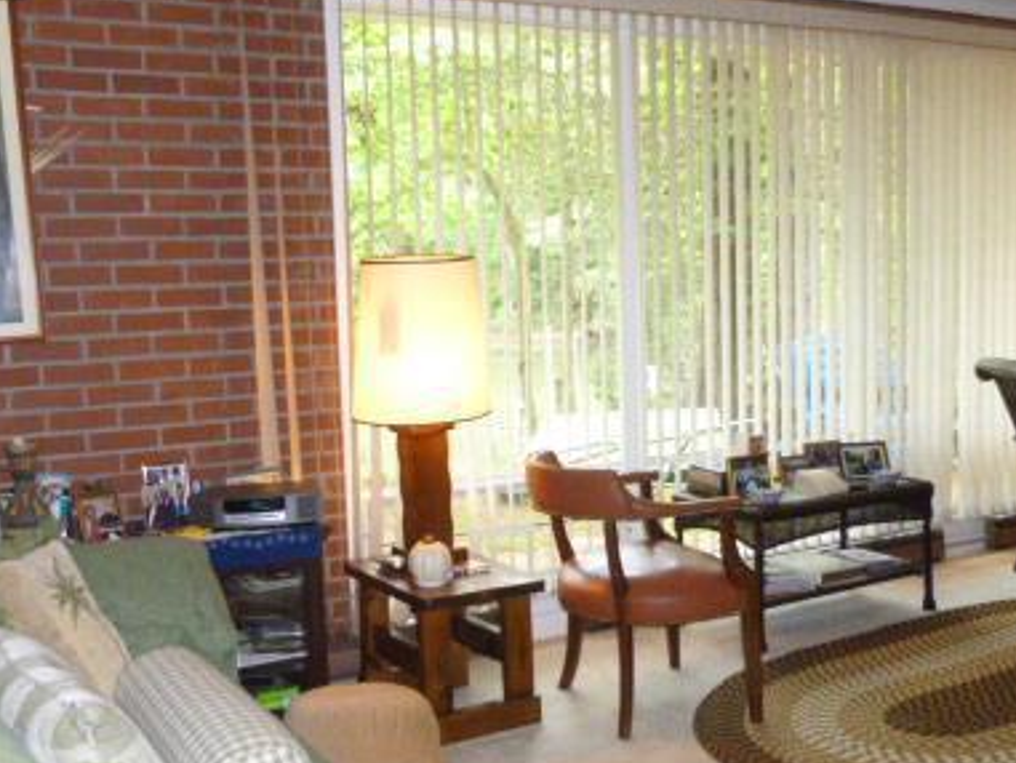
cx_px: 547
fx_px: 1233
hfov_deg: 44.7
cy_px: 430
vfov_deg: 34.3
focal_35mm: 42
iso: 500
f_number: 3.1
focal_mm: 4.5
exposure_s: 1/60
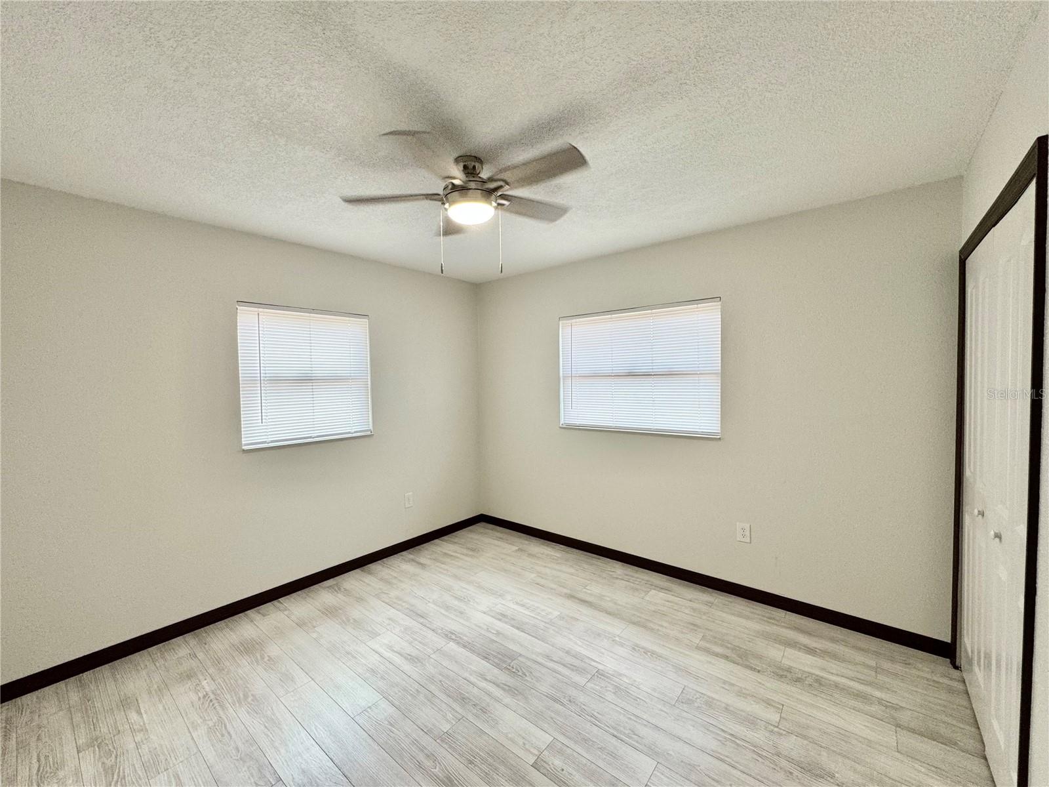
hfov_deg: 102.1
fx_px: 424
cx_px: 524
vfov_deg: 85.7
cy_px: 394
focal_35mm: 14
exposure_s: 1/120
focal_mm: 2.22
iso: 125
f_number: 2.2
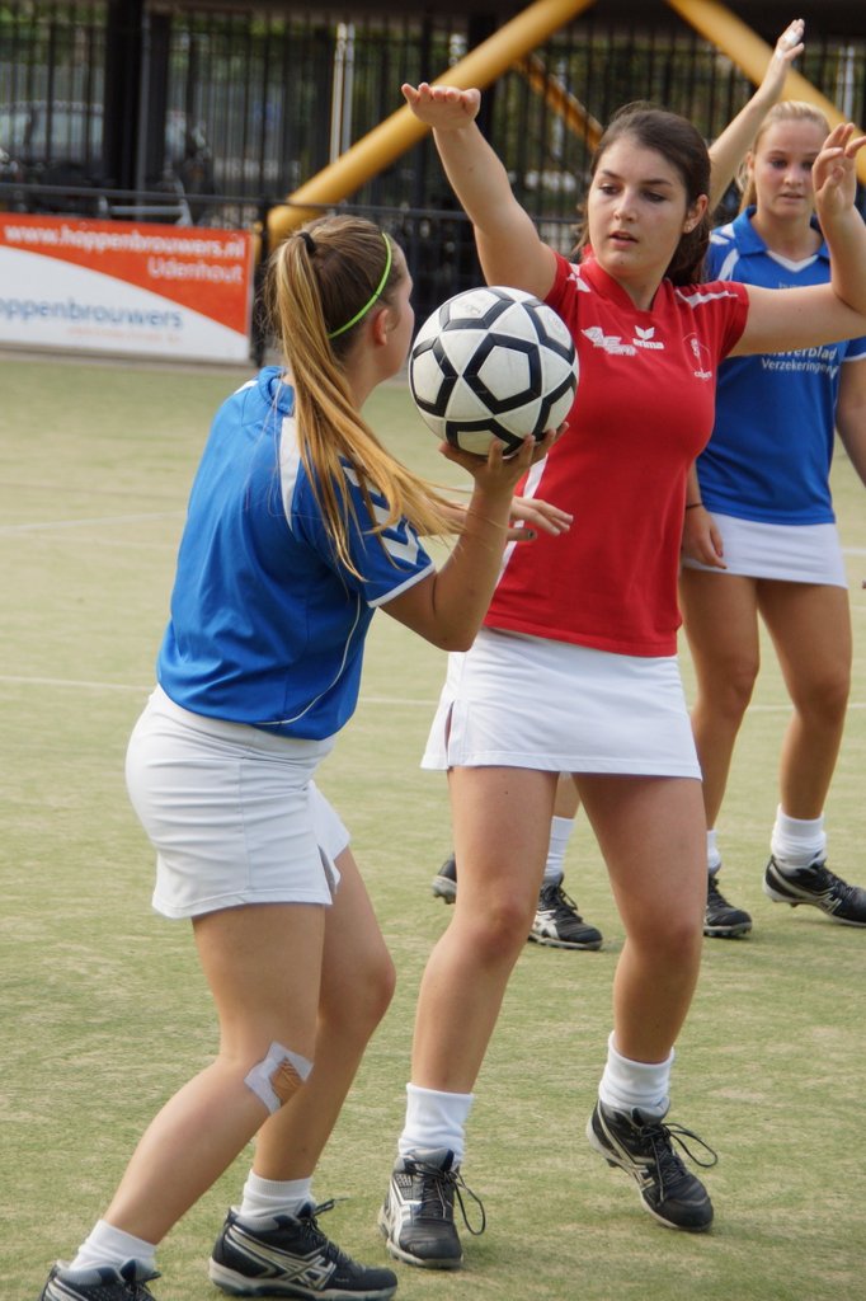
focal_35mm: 135
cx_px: 433
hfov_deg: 10.2
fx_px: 4874
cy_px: 650
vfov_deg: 15.2
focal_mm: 90
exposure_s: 1/500
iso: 320
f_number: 5.6
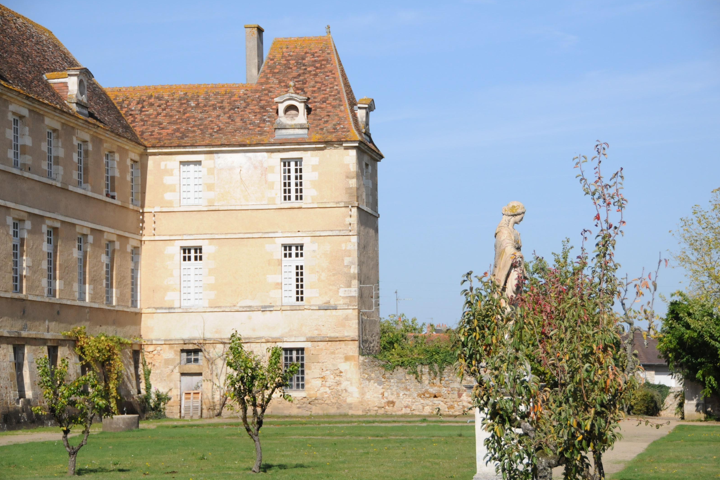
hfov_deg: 22.4
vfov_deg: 15.0
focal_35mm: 91
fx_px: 1820
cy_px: 240
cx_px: 363
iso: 800
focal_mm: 60
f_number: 5.6
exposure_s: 1/5000
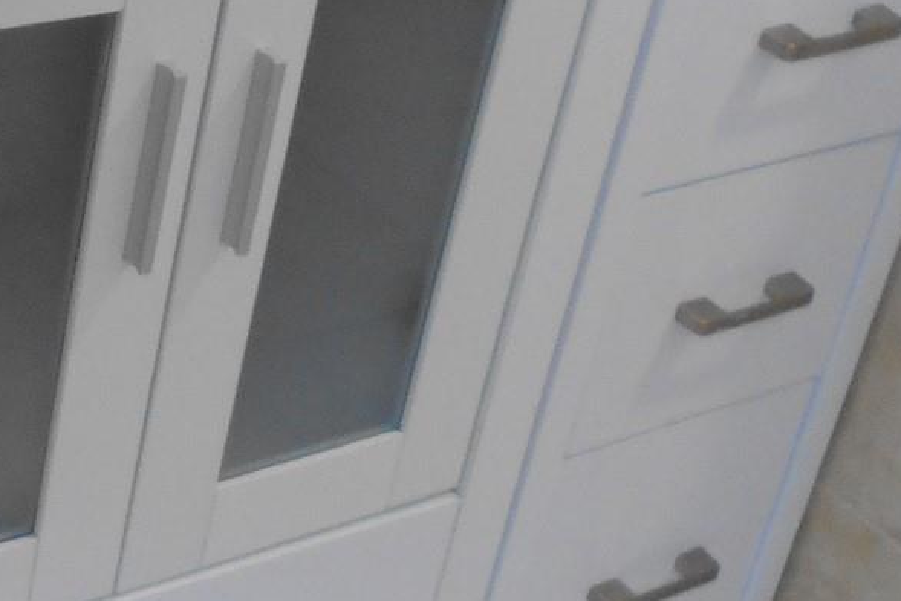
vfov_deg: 14.4
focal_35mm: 94
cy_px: 43
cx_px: 136
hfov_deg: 21.3
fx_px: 2353
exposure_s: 1/30
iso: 220
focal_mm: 4.6
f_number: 3.2
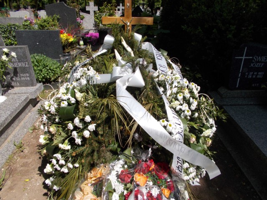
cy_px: 100
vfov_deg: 53.1
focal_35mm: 26
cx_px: 134
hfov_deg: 67.3
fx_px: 201
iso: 80
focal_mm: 4.6
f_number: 3.2
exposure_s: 1/1250
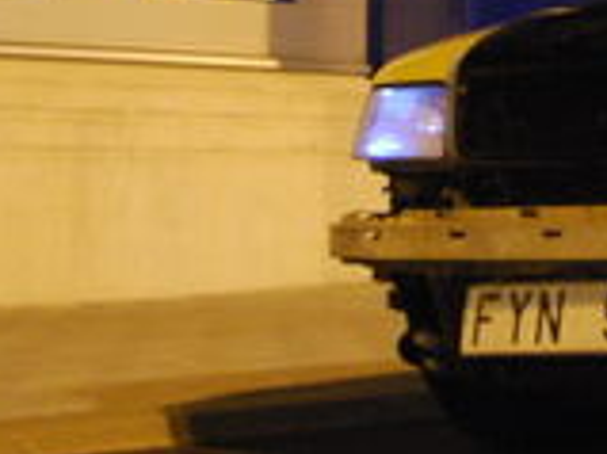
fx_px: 2646
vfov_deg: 9.6
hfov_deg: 12.1
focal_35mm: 151
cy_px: -126
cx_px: 1080
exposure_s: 1/6
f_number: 4
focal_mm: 26
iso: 1600
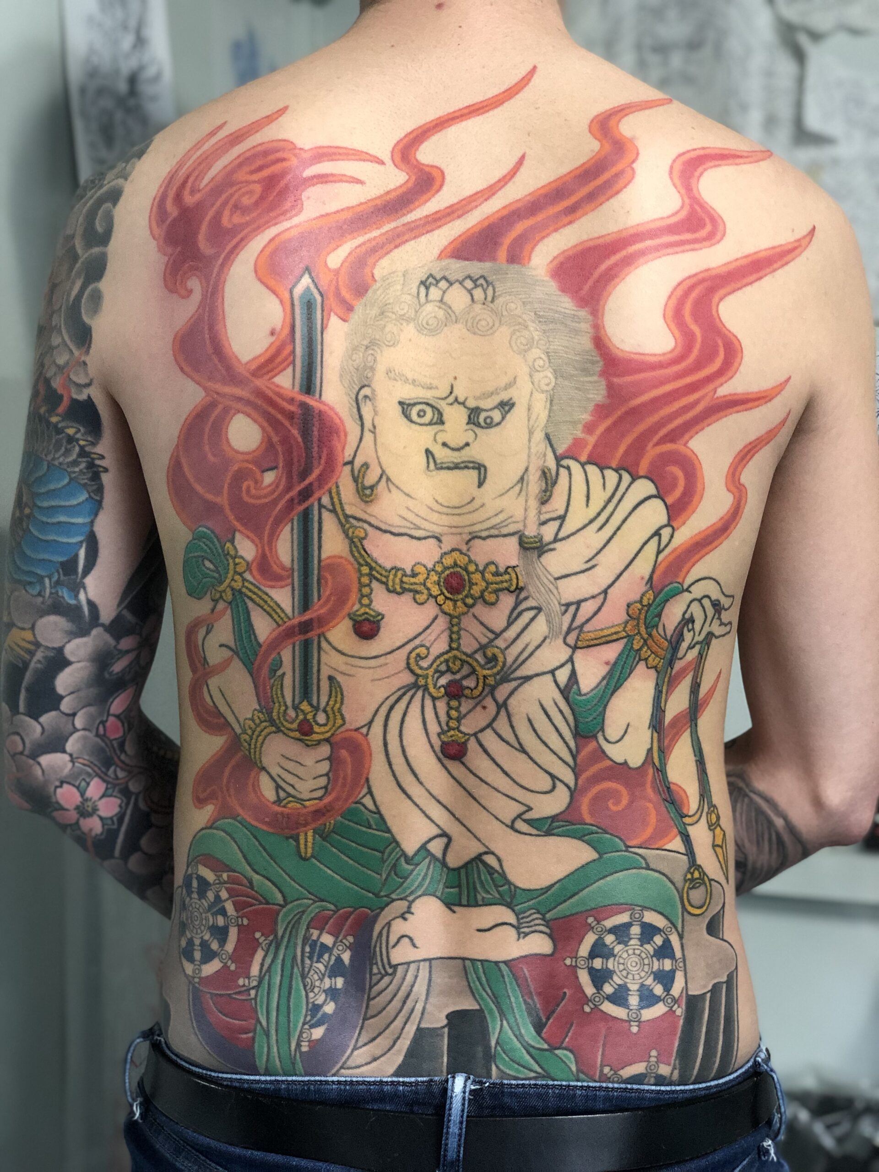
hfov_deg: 28.0
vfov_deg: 36.8
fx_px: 1761
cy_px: 586
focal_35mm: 52
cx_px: 440
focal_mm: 6
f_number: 2.4
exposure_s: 1/33
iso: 160
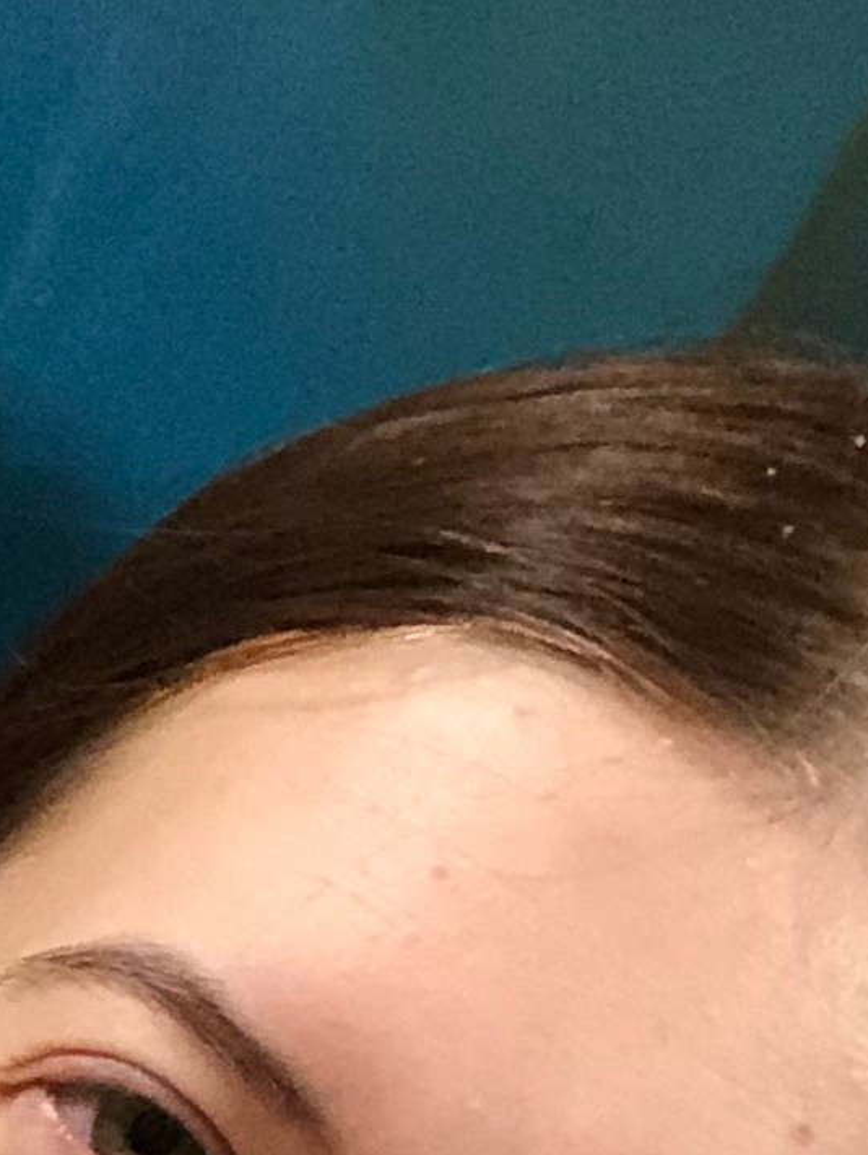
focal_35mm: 139
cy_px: 1508
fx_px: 4643
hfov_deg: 10.1
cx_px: -642
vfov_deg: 13.7
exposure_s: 1/50
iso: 320
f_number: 2.2
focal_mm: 2.87
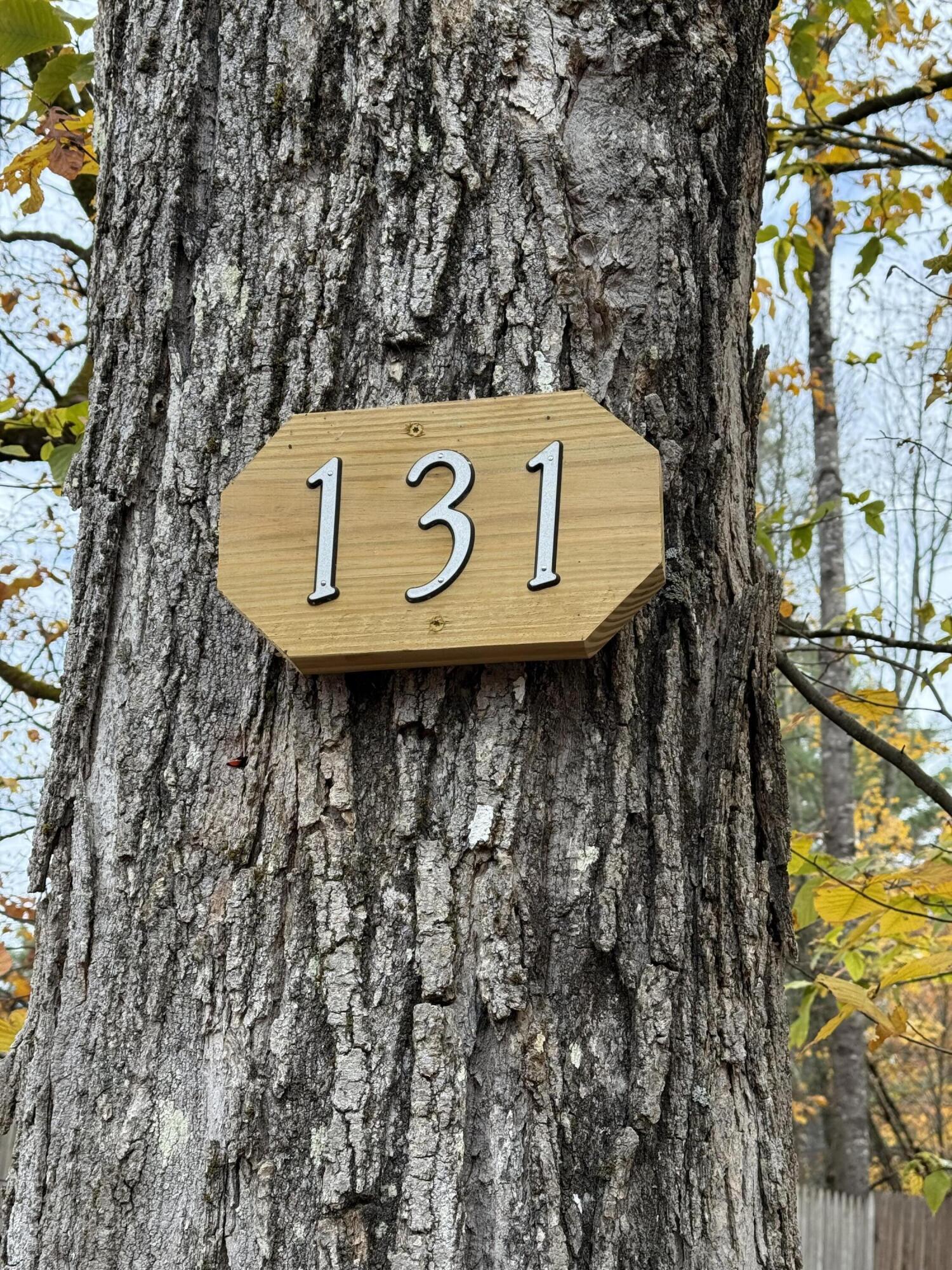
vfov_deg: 39.7
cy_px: 635
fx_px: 1760
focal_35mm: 48
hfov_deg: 30.3
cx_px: 476
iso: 100
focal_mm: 6.76
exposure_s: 1/538
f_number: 1.78
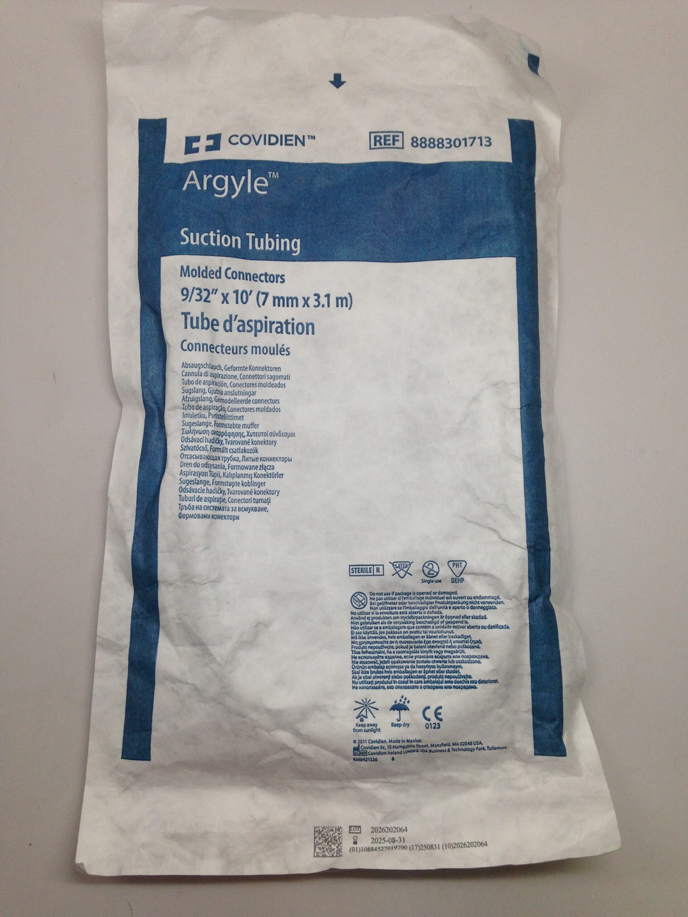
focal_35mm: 33
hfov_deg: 42.9
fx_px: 875
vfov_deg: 55.4
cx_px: 344
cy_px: 458
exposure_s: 1/120
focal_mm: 4.12
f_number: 2.4
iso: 80
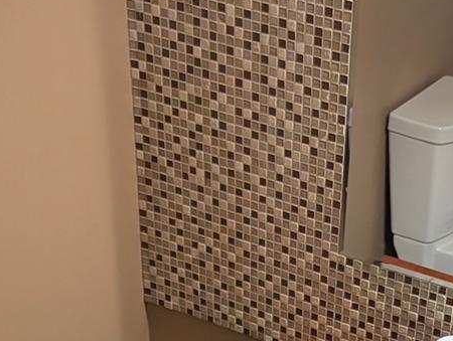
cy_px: 574
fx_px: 1114
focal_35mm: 85
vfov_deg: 15.5
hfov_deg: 22.6
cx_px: 379
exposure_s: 1/60
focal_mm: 6.9
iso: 294
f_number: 1.68
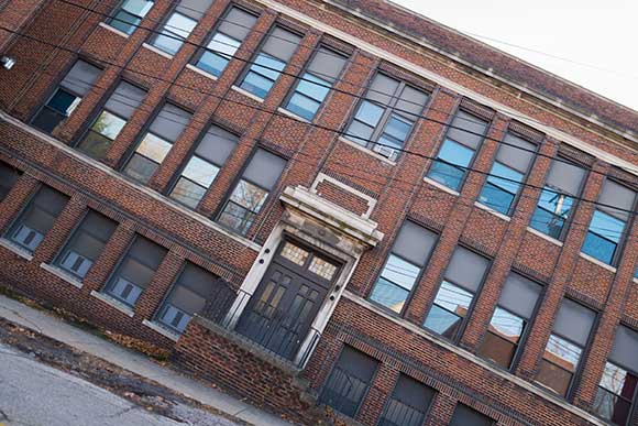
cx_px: 319
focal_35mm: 24
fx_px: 425
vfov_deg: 53.2
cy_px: 213
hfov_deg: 73.7
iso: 400
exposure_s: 1/350
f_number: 4.8
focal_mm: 24
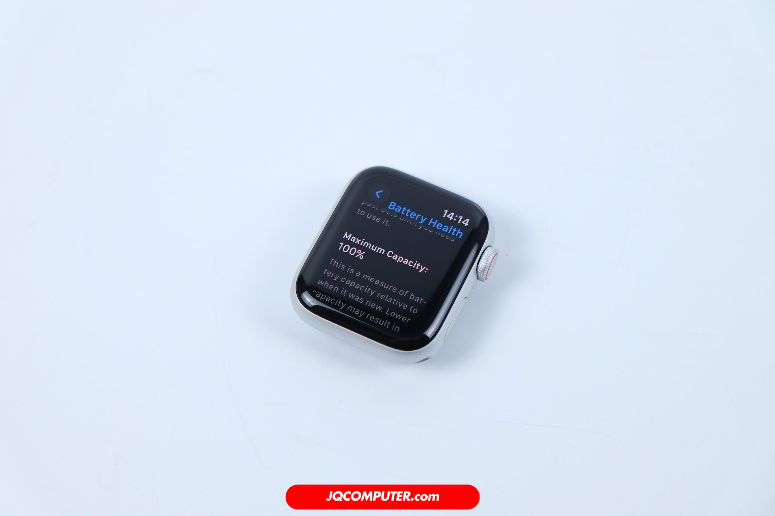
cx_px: 382
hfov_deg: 33.4
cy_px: 256
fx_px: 1291
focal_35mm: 60
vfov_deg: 22.6
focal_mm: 39
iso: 250
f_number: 4
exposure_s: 1/30
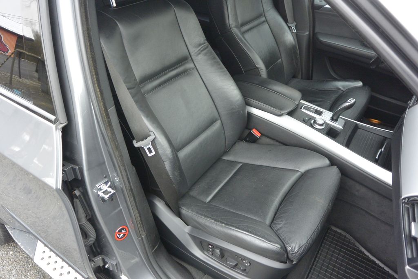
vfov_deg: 47.9
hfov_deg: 67.4
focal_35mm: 27
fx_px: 314
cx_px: 209
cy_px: 140
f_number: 3.5
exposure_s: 1/125
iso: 320
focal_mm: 10
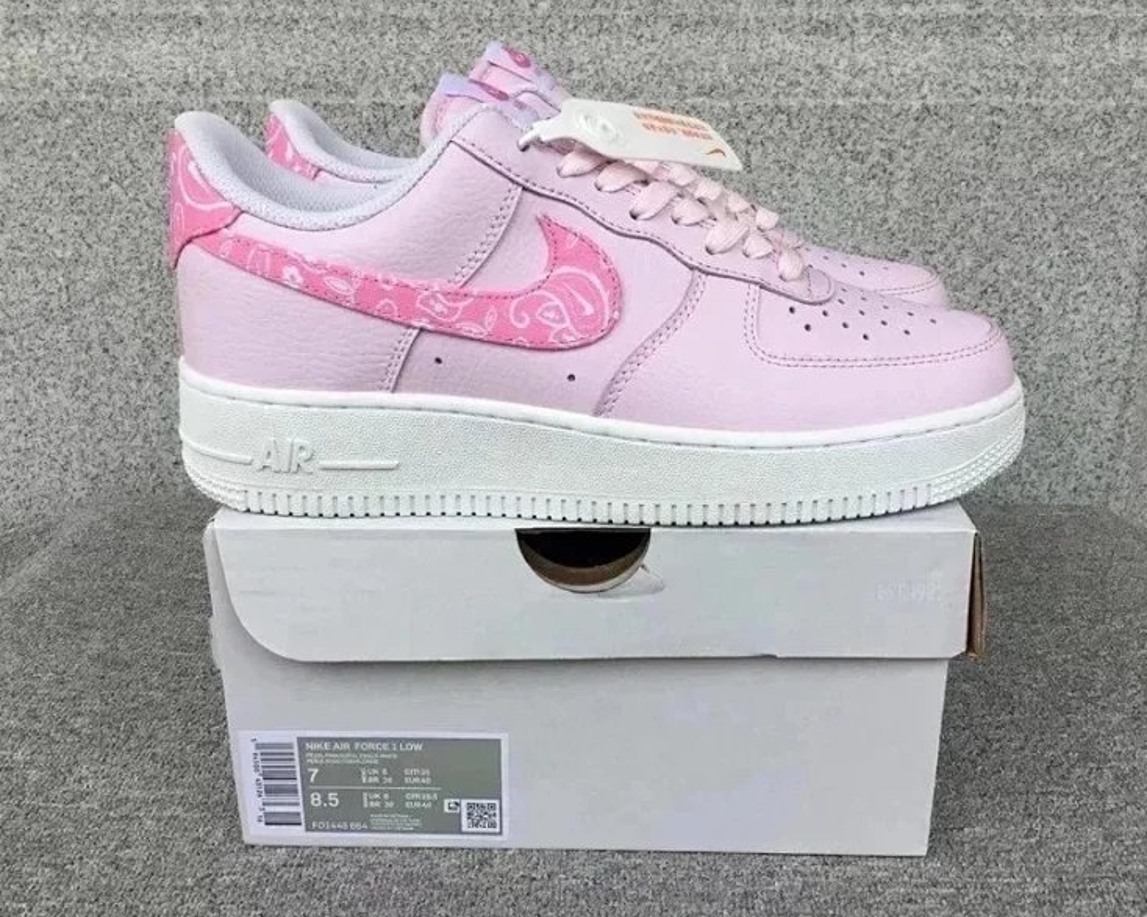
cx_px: 600
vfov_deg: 44.5
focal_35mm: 33
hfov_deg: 54.2
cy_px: 459
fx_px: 1120
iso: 25
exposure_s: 1/113
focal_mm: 3.3
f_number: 2.4
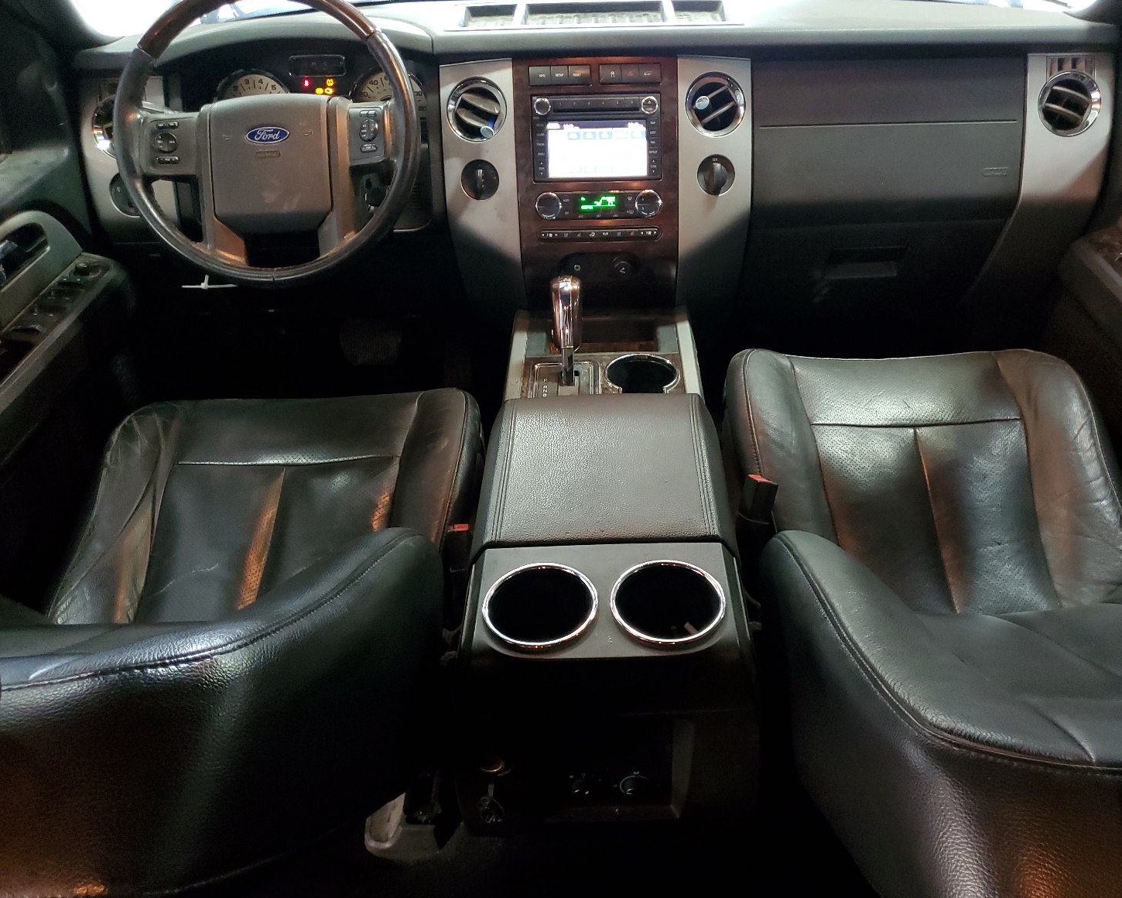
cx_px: 593
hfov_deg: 62.2
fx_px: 930
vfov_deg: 51.5
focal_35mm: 28
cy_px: 438
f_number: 1.5
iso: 320
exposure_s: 1/15
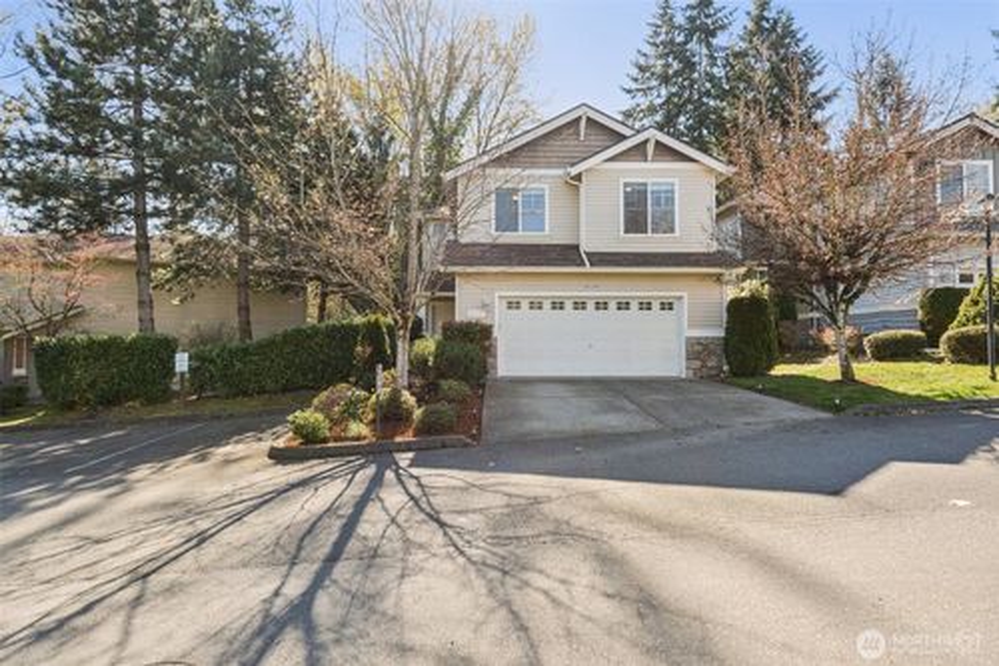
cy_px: 333
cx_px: 500
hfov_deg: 83.3
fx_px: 562
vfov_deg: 61.3
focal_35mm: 20
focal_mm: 13.5
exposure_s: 1/80
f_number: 9
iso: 250
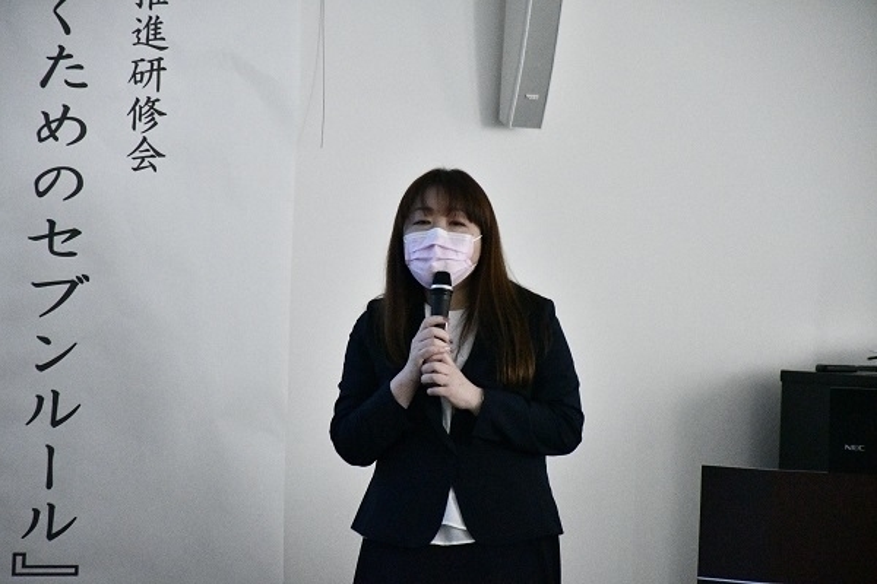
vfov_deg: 6.5
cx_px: 438
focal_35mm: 210
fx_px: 5115
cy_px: 292
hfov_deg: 9.8
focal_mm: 140
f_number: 5.6
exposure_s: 1/250
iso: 16000
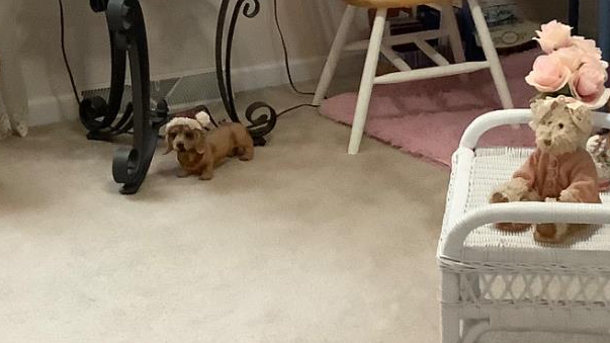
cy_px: -94
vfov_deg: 13.9
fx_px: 1358
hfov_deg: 25.1
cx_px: 440
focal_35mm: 84
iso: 320
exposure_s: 1/30
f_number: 2.4
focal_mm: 3.3
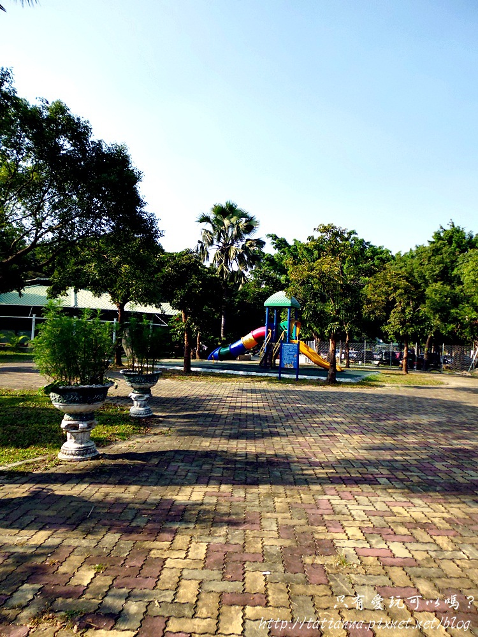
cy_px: 318
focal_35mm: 24
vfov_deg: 71.6
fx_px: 442
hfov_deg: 56.8
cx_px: 239
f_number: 9
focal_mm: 4.3
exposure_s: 1/80
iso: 100
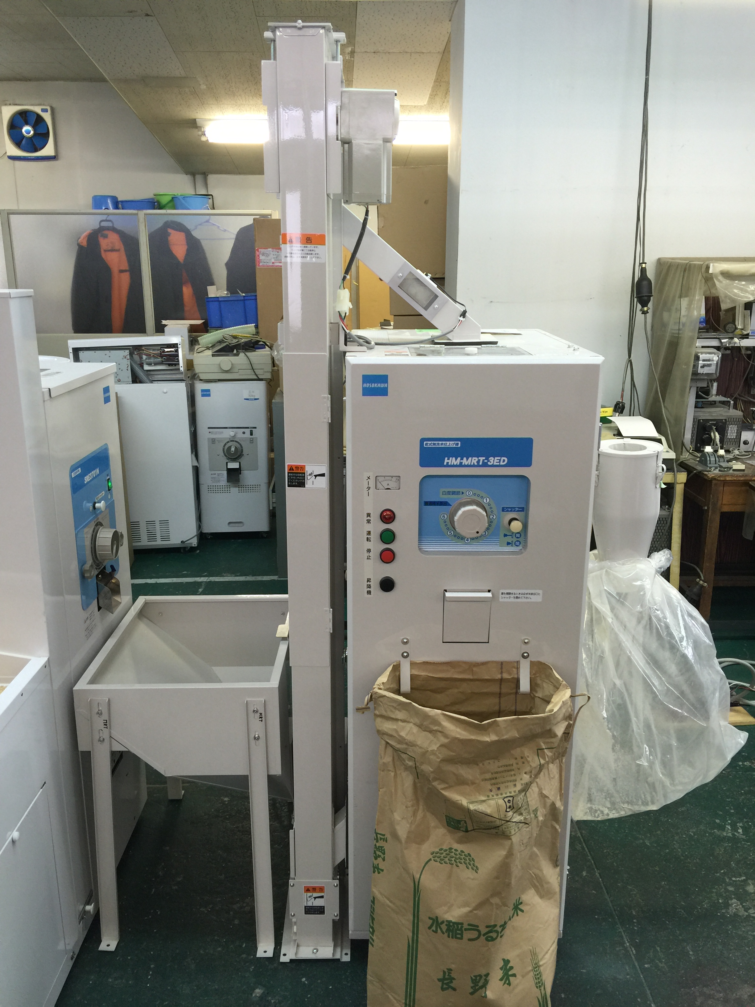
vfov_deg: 61.7
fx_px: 843
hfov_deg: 48.2
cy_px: 504
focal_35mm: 29
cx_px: 378
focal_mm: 4.15
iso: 32
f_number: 2.2
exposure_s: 1/30
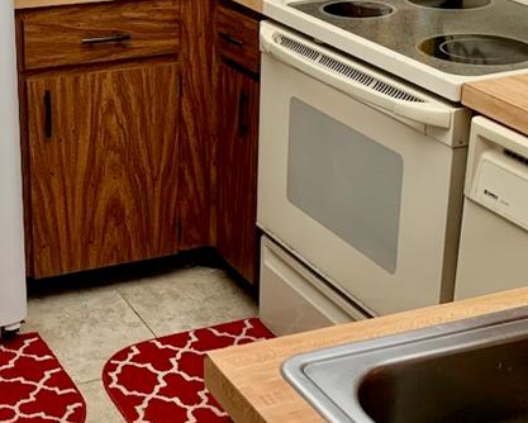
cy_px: 156
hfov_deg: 25.8
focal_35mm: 73
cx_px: 142
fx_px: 1141
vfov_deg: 20.9
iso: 125
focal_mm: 4.25
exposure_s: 1/60
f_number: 1.8
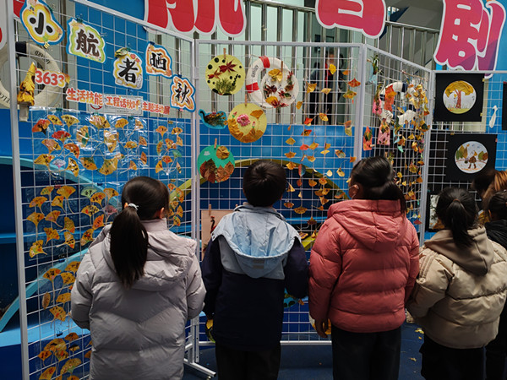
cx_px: 254
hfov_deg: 65.3
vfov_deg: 51.4
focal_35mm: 27
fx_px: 395
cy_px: 190
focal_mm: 6.12
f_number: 1.9
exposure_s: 1/33
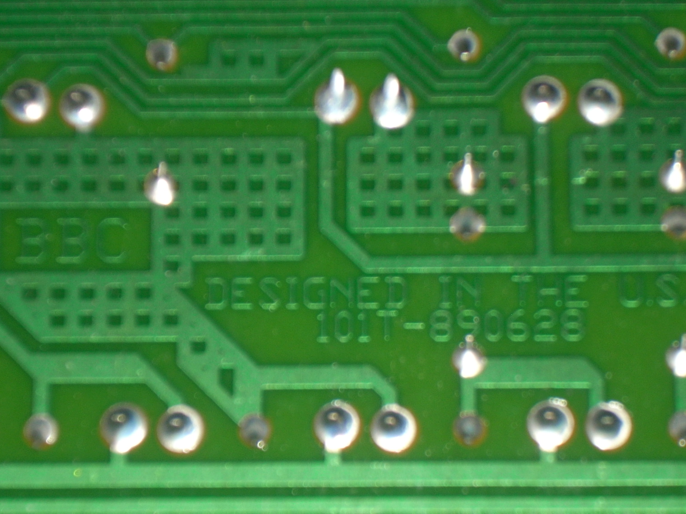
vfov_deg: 9.8
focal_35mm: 152
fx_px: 3012
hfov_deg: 13.0
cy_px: 303
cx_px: 321
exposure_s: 1/60
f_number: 10.4
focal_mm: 18.6
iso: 64
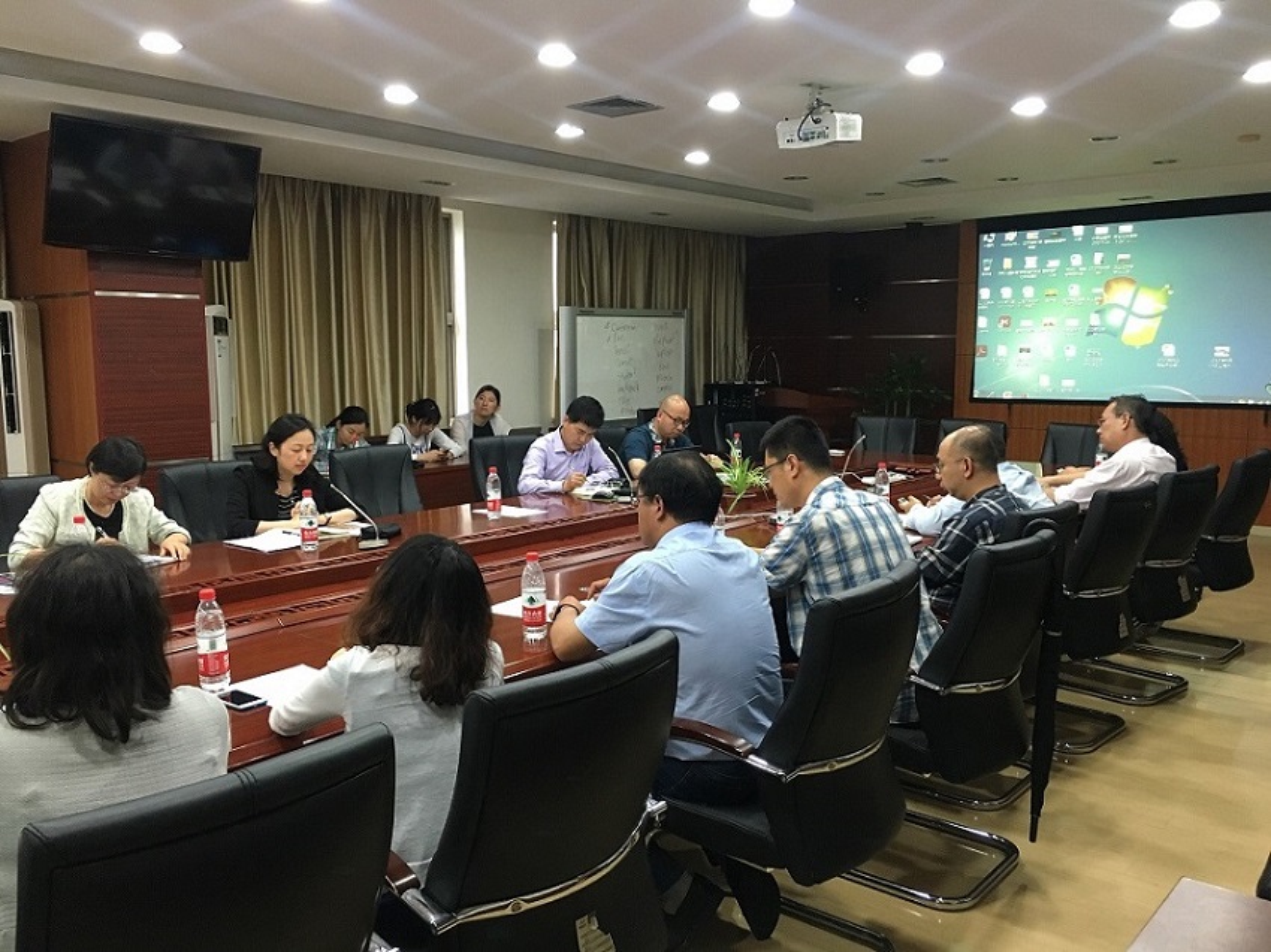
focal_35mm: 29
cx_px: 636
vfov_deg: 48.2
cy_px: 476
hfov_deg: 61.7
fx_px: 1064
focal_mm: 4.15
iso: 200
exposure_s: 1/33
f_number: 2.2
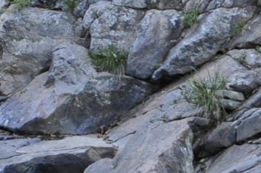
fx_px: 1296
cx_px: -293
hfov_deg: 10.4
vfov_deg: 7.6
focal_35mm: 179
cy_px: -45
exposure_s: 1/80
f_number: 8
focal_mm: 18
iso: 800
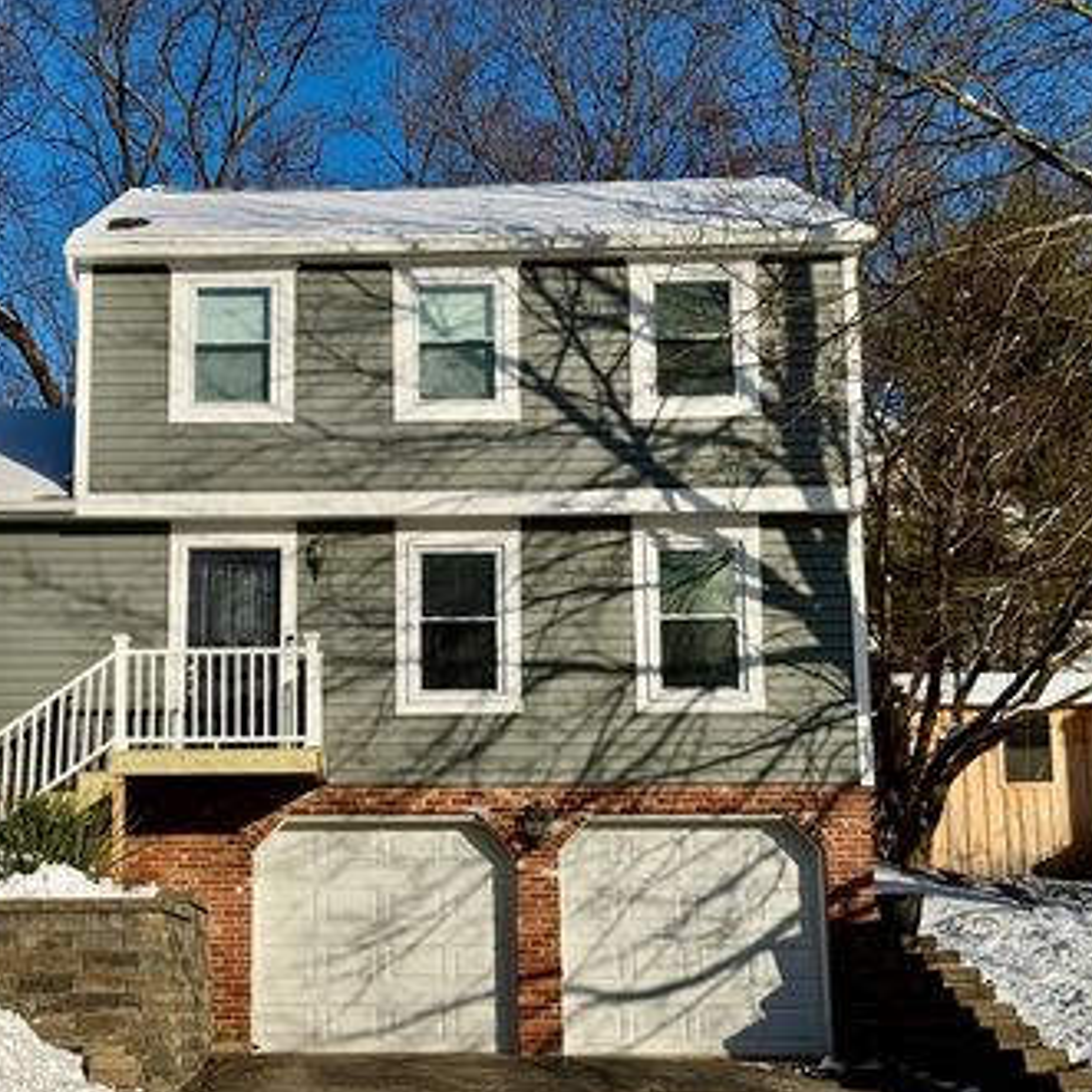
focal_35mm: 64
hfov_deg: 26.7
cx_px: 356
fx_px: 2284
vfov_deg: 26.9
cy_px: 589
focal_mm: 6.76
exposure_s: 1/10526
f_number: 1.78
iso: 64
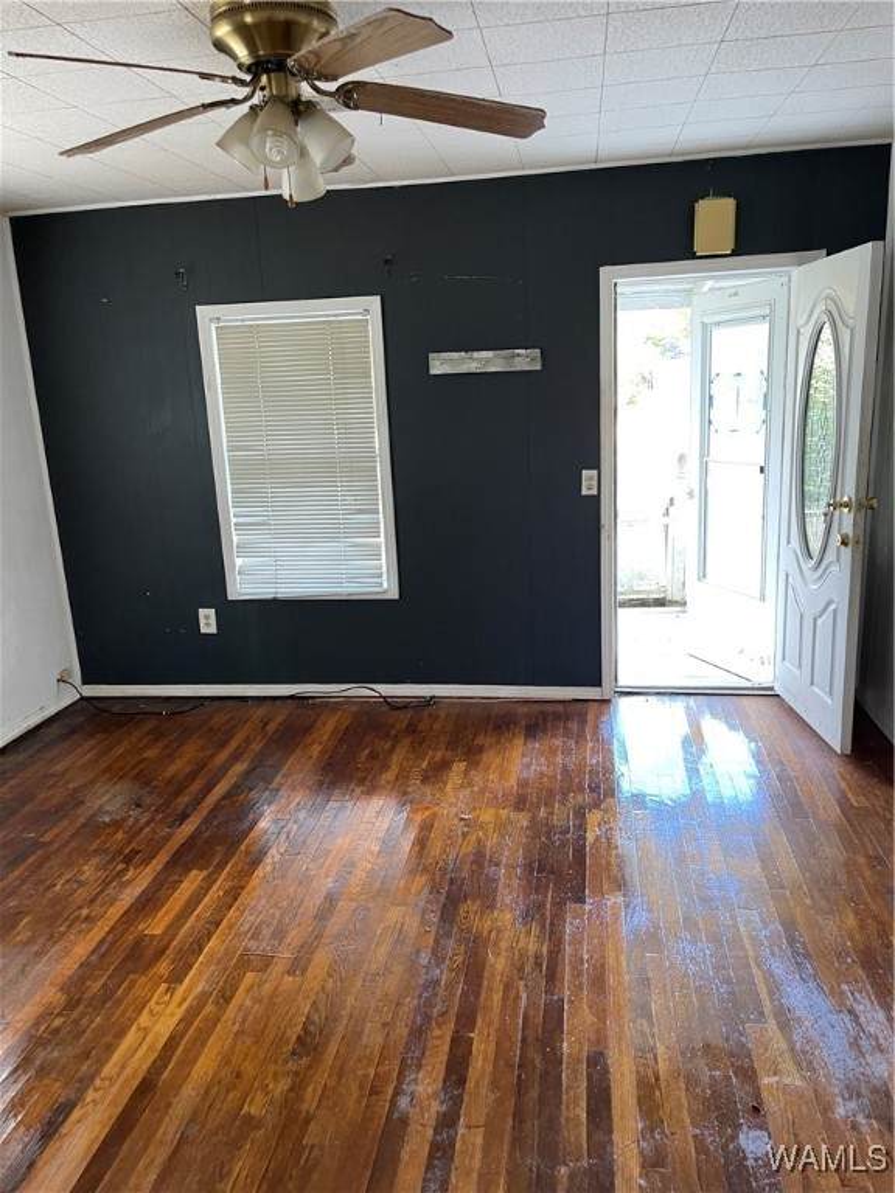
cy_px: 596
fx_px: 862
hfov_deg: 54.9
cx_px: 448
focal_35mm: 25
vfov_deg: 69.4
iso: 250
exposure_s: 1/60
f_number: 1.6
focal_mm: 5.1
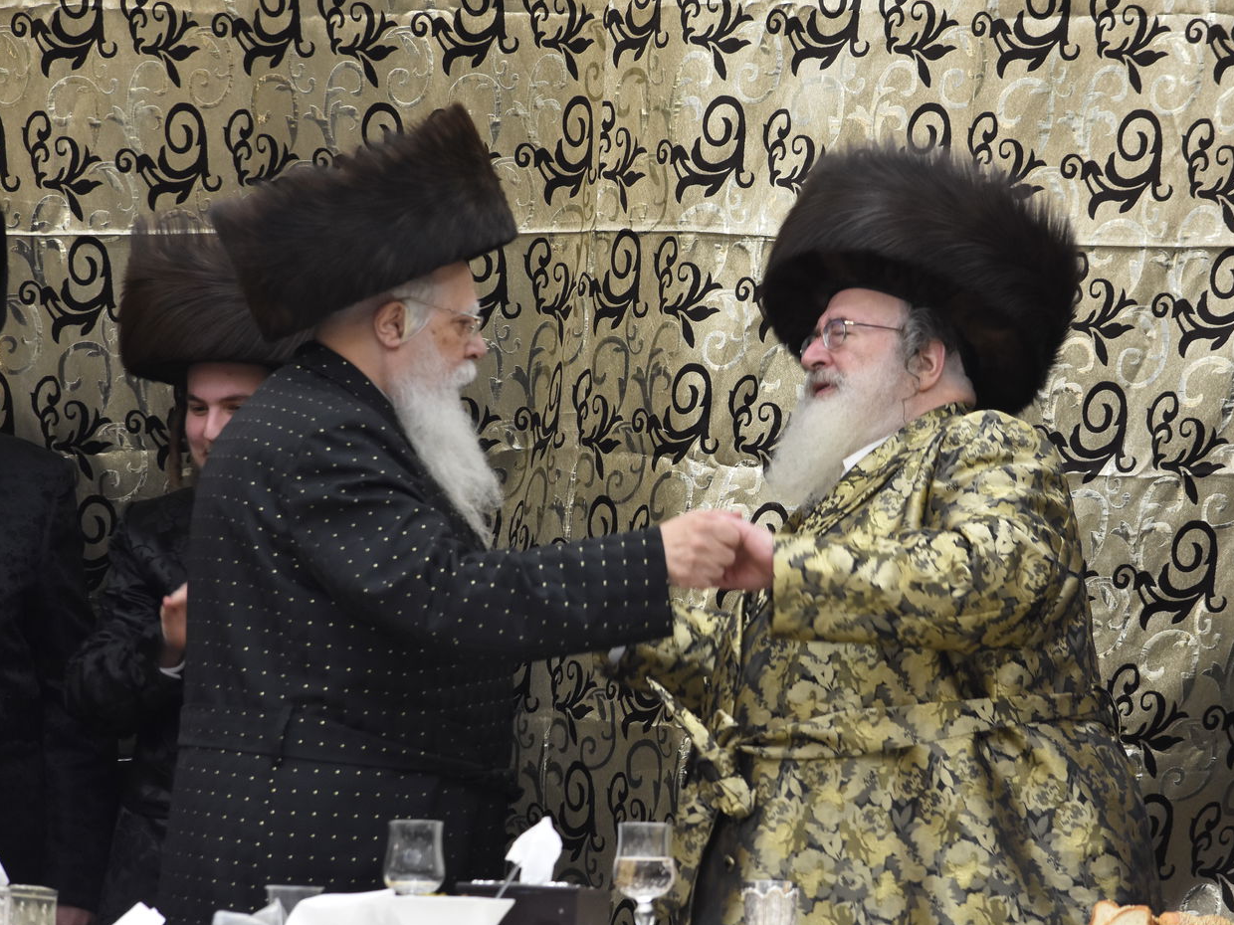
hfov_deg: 10.5
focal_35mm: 189
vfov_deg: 7.9
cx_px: 645
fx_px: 6738
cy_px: 463
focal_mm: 116
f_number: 5.6
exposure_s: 1/100
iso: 1600
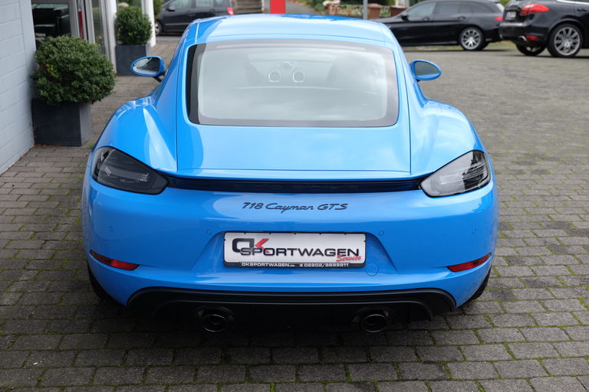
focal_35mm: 47
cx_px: 294
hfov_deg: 41.9
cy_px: 196
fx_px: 769
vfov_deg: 28.6
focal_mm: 31.5
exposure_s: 1/105
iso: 200
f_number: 3.6
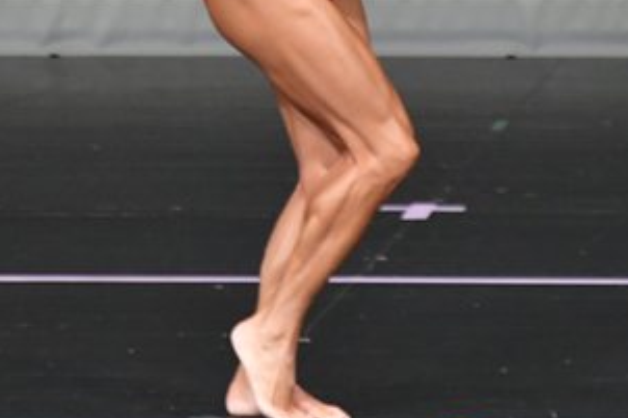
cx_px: 334
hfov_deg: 2.1
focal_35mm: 962
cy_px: -35
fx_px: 16772
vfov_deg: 1.4
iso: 4000
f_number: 5.6
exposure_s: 1/400
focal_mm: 250
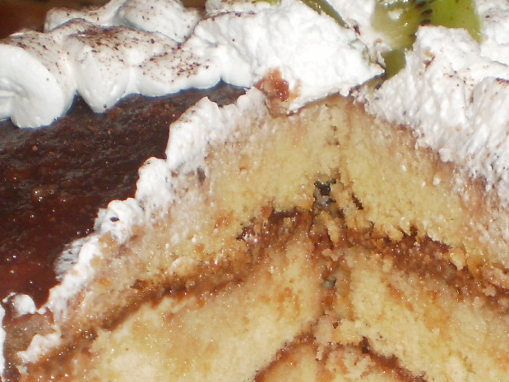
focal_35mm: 93
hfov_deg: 20.9
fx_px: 1368
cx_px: 385
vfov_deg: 15.5
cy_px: 407
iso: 125
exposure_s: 1/30
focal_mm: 6.3
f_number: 3.1
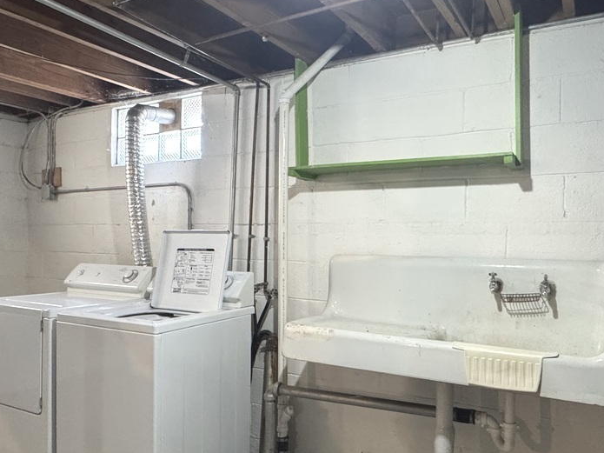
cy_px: 249
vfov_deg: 48.1
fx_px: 506
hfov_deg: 61.6
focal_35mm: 29
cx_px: 320
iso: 500
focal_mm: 2.22
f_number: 2.2
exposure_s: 1/60
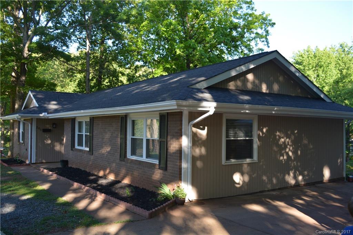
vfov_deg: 39.9
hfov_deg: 57.2
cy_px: 118
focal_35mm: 33
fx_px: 323
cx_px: 176
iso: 200
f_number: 3.8
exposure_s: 1/200
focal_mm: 22
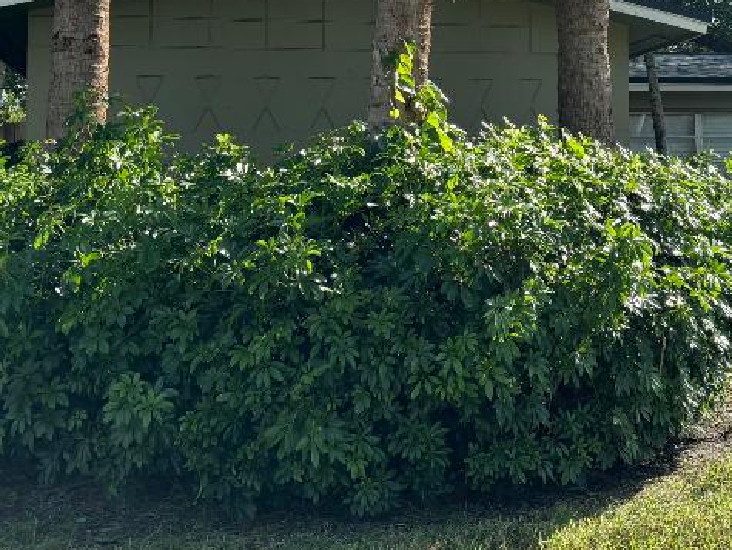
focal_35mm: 56
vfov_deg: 25.4
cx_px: 542
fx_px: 1185
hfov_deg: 33.7
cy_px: 65
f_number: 1.6
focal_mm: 5.96
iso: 50
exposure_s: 1/1220
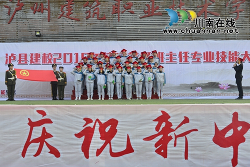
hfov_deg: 50.7
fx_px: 264
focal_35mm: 38
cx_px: 125
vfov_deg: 35.1
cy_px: 84
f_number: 7.1
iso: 400
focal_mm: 38
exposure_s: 1/250
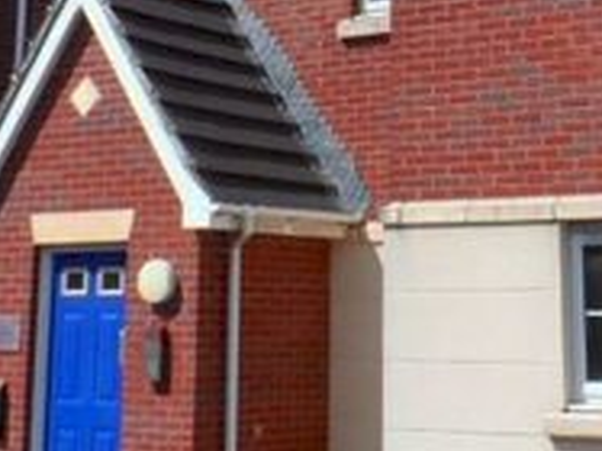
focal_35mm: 90
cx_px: 341
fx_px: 1564
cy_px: -118
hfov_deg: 21.8
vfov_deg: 15.7
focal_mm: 4
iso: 80
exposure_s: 1/500
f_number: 4.5
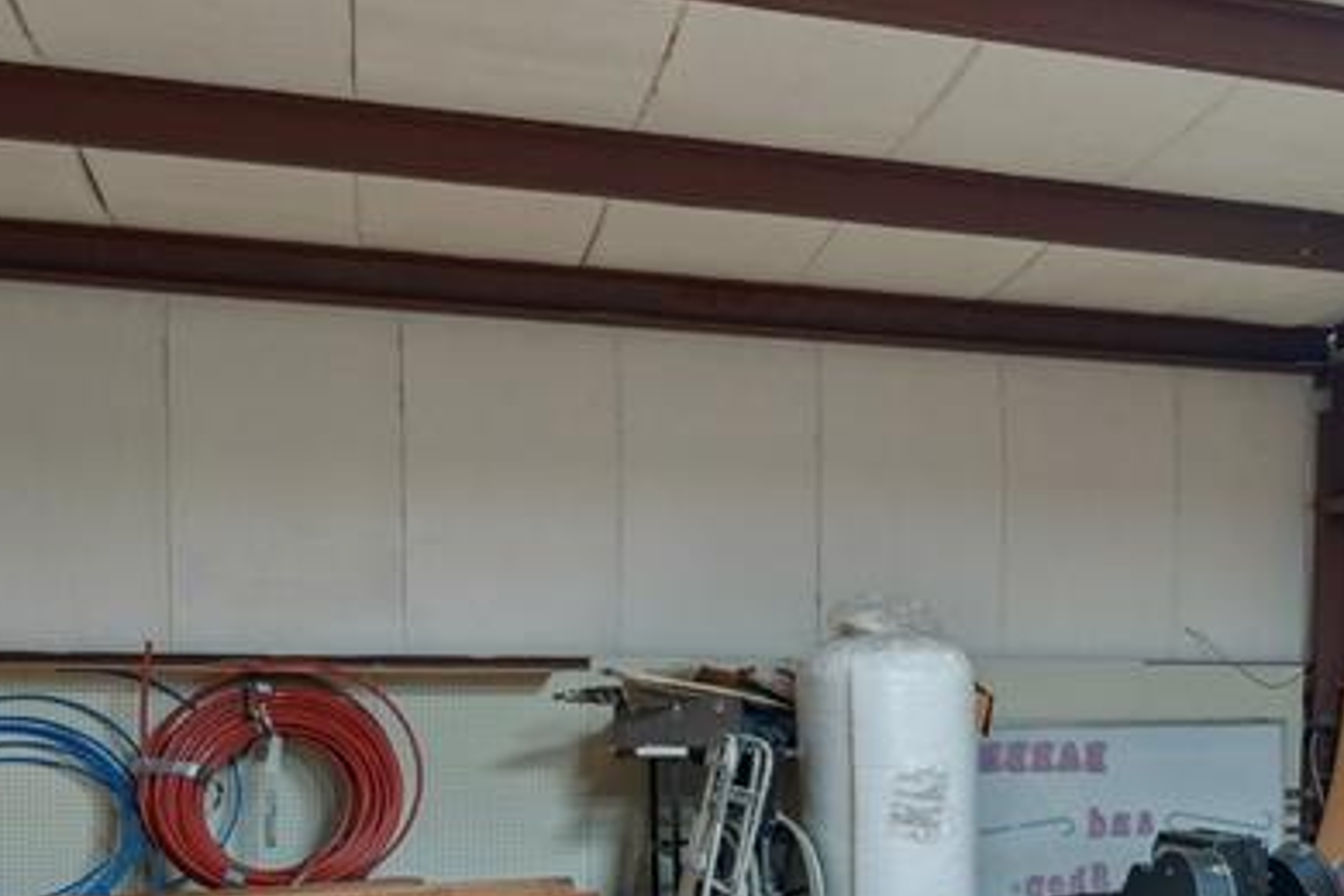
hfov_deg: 45.4
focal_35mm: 42
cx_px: 937
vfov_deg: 31.3
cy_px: 672
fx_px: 1568
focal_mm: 16
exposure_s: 1/5
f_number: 7.1
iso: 200
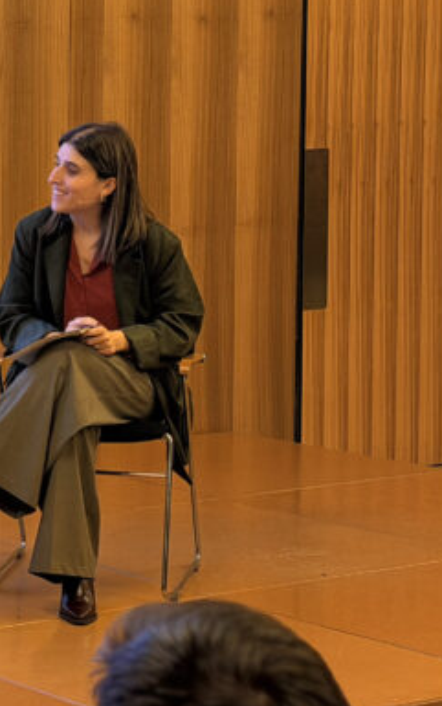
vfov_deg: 15.8
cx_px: -449
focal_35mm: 132
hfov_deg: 9.3
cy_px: 282
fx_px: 2541
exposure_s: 1/121
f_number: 1.78
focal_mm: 6.76
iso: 64
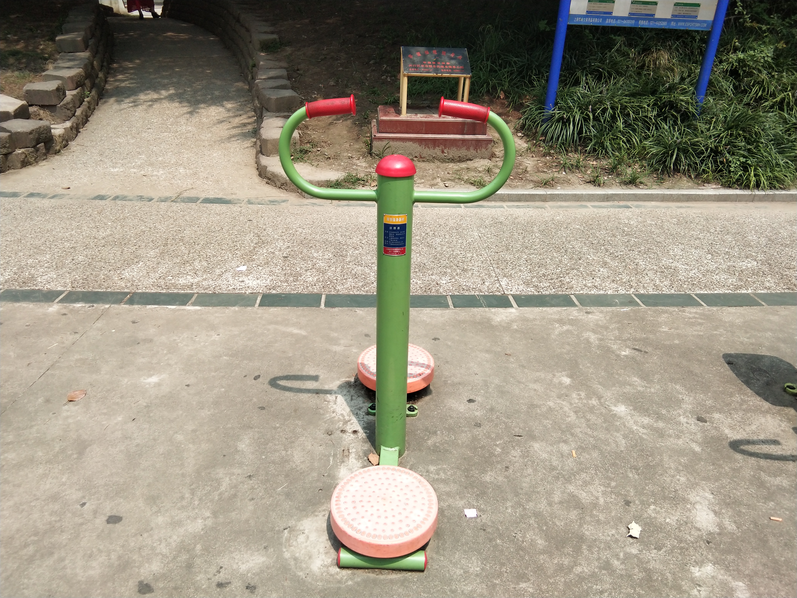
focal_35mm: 31
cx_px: 398
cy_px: 299
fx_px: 714
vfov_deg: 45.4
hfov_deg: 58.4
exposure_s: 1/838
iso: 50
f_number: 2.2
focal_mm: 3.69
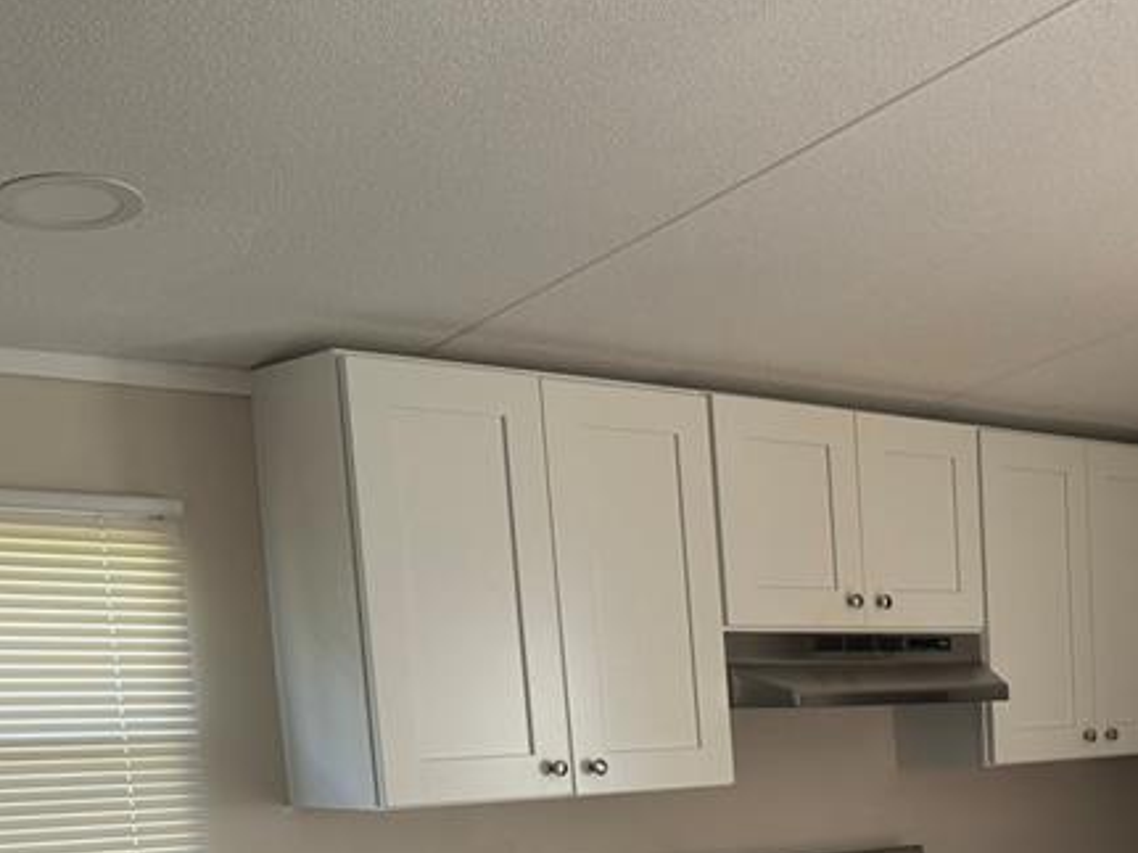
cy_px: 993
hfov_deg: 31.6
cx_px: 1096
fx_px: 1873
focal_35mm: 57
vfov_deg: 23.6
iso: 125
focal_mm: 6.76
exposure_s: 1/241
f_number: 1.78
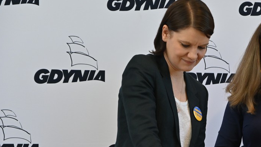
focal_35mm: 191
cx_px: 222
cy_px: 104
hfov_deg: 11.2
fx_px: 1322
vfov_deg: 6.4
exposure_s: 1/250
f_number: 4
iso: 1000
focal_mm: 70
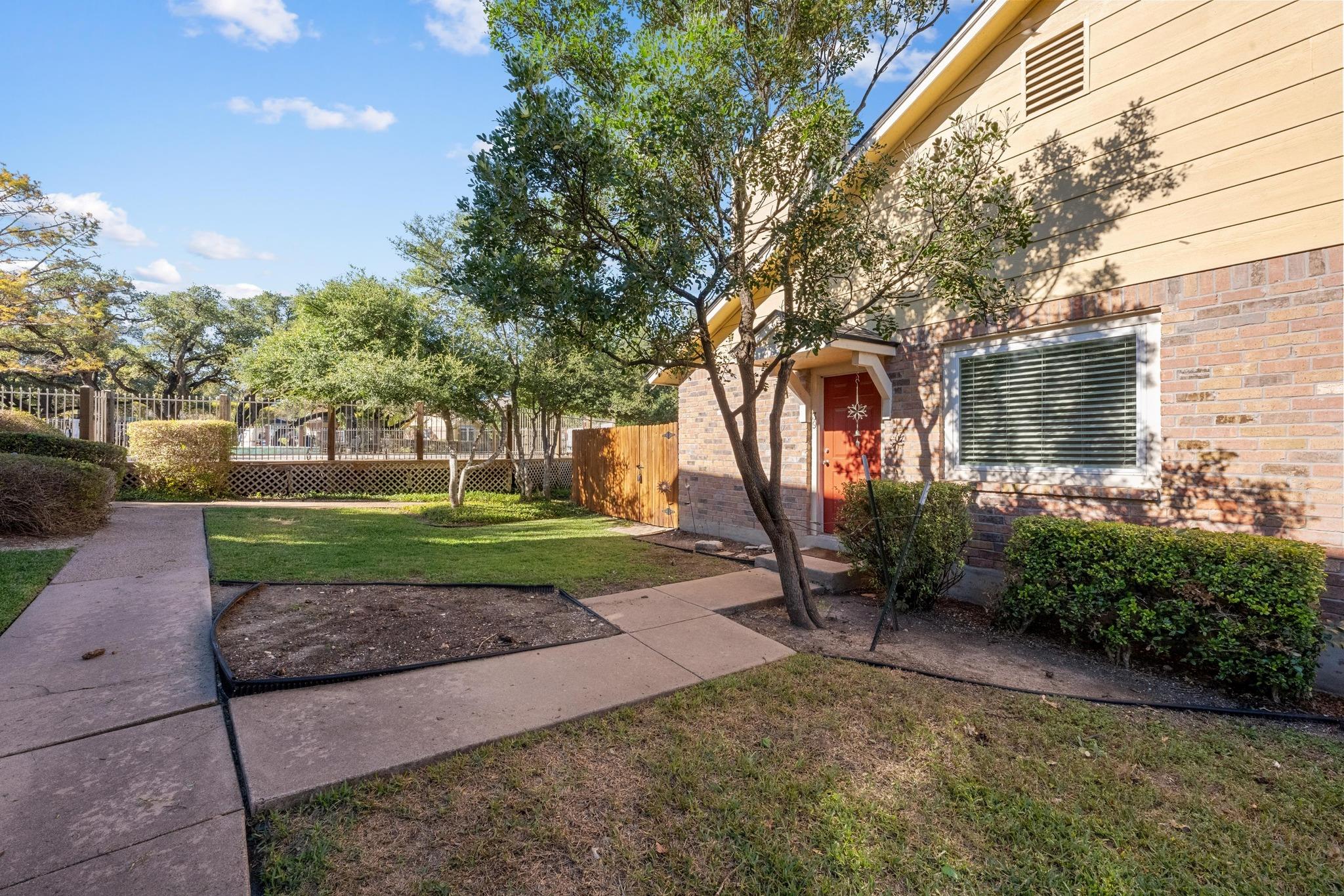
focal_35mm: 14
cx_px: 672
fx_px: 523
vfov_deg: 81.2
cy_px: 448
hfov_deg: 104.3
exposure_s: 1/250
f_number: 16
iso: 2500
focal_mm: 14
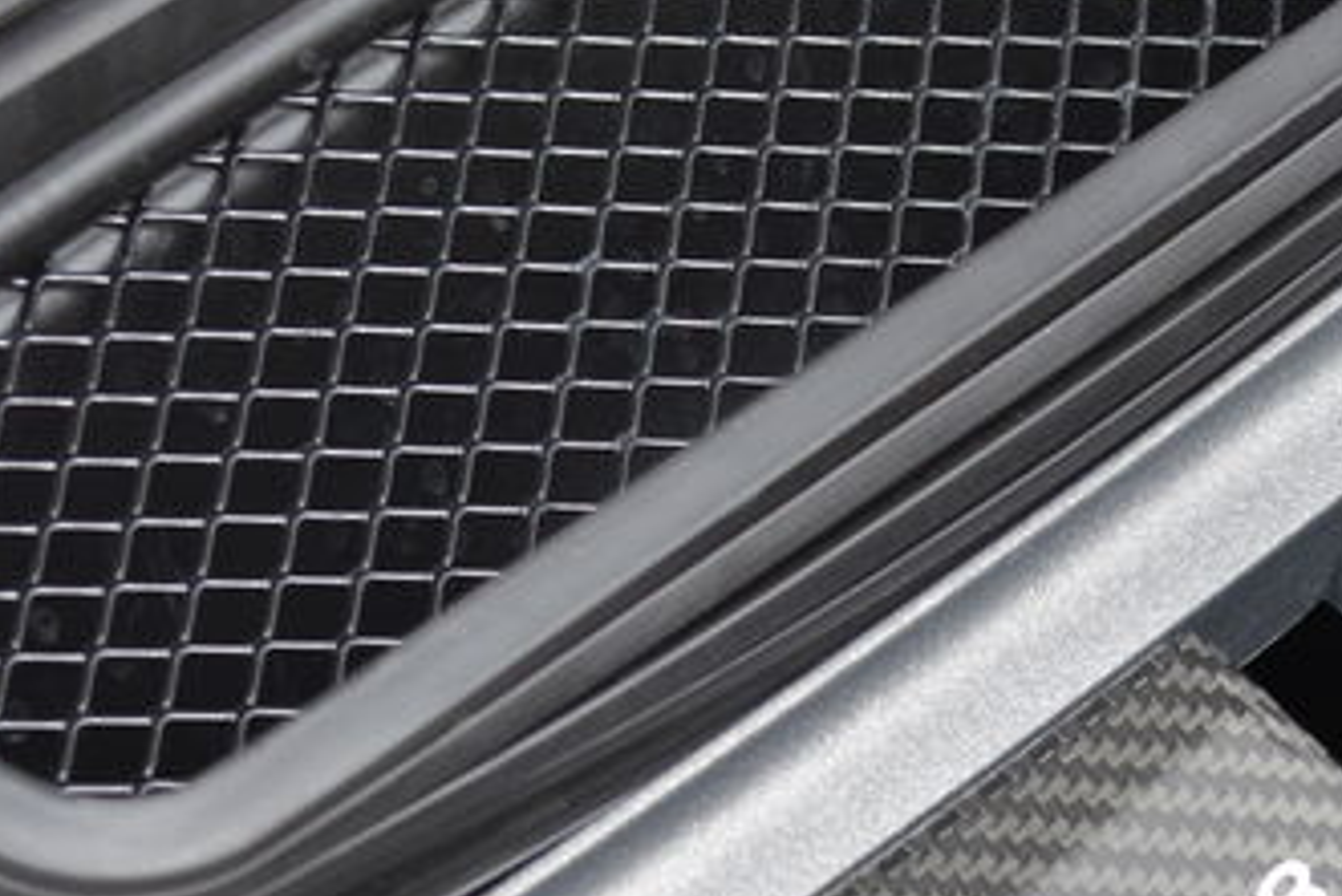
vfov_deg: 10.4
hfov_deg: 15.2
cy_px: 754
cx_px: 1439
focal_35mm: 132
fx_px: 4923
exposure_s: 1/60
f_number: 5
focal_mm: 38
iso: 800
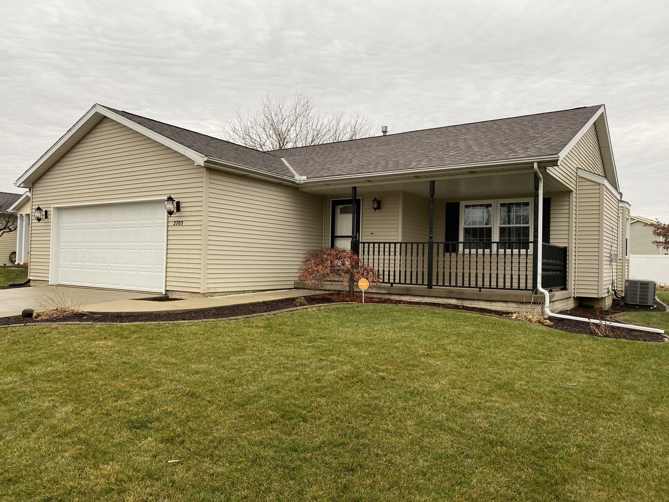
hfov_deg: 67.3
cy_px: 251
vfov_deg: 53.1
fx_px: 502
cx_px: 334
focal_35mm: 26
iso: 32
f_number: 1.8
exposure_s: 1/144
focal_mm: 4.25
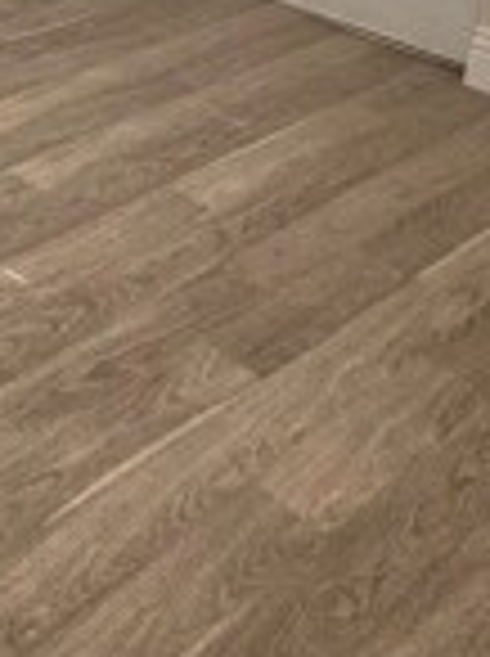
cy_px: -378
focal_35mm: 57
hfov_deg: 20.1
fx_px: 1079
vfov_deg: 24.5
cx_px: -337
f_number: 2.2
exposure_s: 1/60.2
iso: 250
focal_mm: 2.2
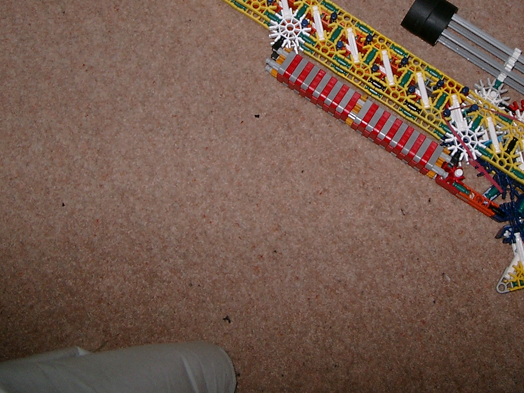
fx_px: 924
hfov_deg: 31.5
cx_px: 335
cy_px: 77
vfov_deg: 23.7
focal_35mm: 61
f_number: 2.6
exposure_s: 1/60
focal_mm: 7.6
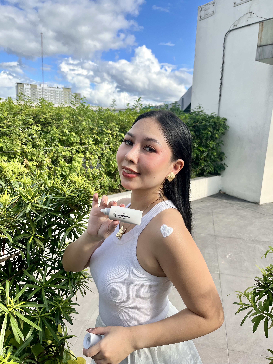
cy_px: 182
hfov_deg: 53.1
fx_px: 273
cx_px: 136
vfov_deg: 67.3
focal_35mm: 26
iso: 50
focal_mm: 5.1
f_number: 1.6
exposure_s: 1/1066
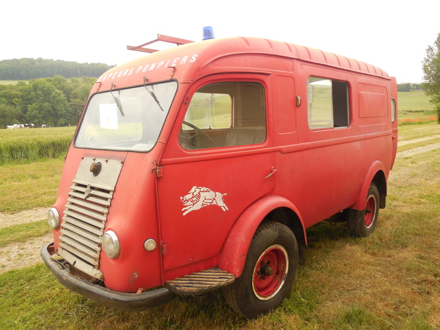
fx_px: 318
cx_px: 220
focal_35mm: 25
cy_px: 165
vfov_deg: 54.9
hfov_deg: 69.4
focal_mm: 4.5
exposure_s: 1/400
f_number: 3.1
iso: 125
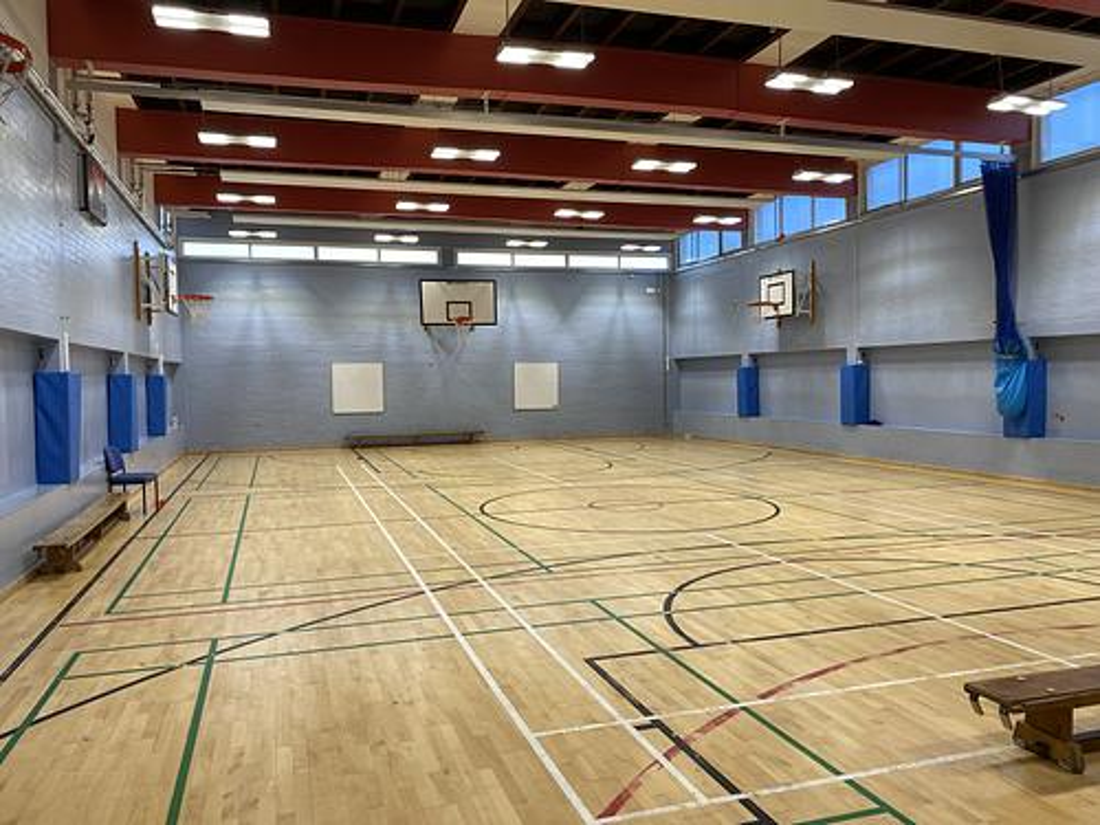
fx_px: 826
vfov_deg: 53.1
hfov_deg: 67.3
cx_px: 550
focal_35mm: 26
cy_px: 412
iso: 80
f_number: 1.8
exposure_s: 1/100
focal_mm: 4.25
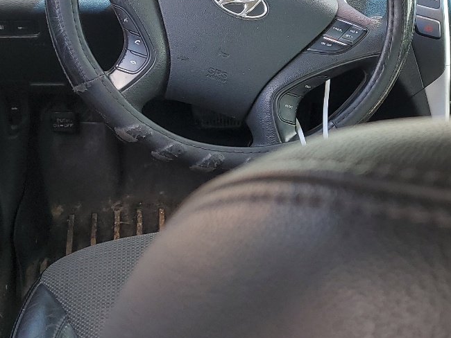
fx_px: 834
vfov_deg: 22.9
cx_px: 366
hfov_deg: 29.5
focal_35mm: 64
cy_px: 163
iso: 50
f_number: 1.5
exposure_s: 1/152
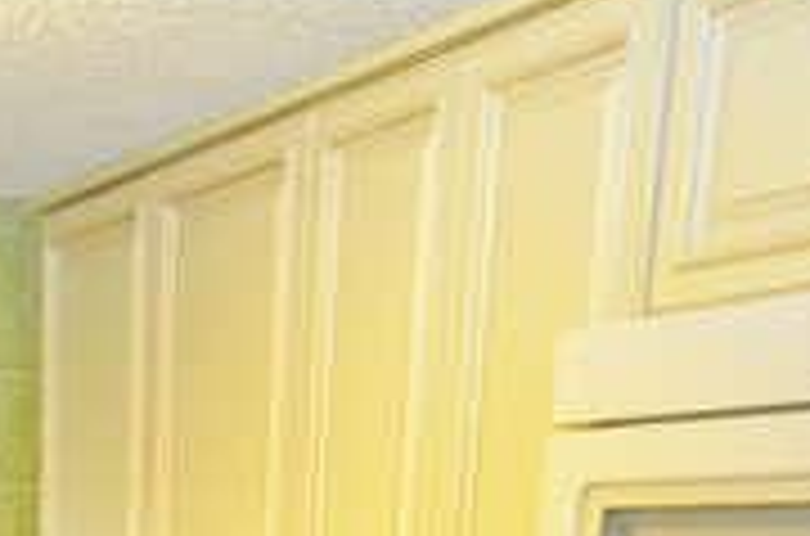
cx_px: 122
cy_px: 1081
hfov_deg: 25.7
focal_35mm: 77
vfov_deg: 14.5
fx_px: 1728
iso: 800
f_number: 4
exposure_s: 1/60
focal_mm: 12
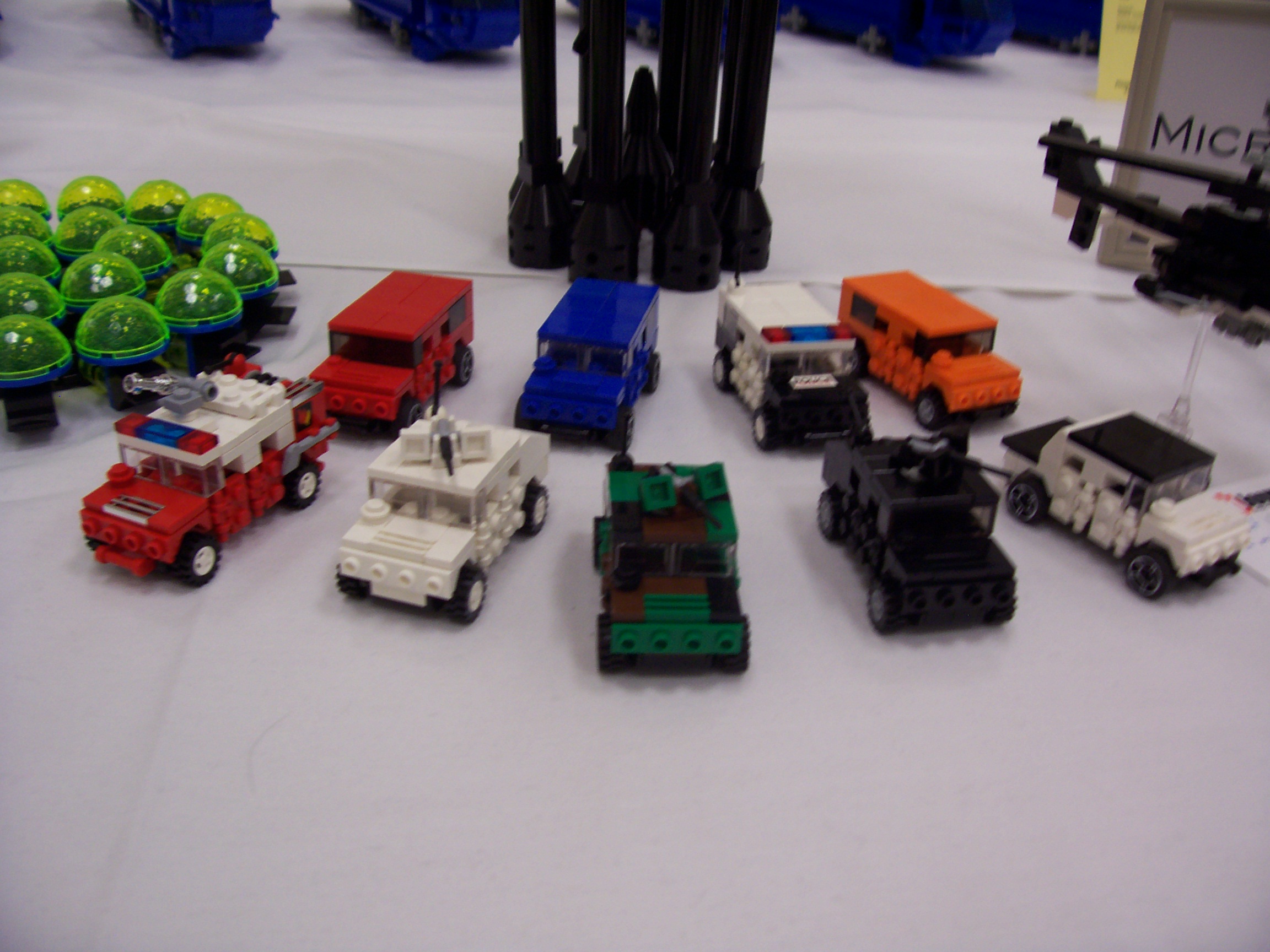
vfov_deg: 41.8
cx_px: 635
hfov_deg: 54.0
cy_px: 476
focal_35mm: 34
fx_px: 1247
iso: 81
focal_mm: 5.6
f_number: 2.7
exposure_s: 1/32
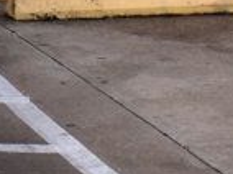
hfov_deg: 6.7
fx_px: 1891
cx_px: -295
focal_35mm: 281
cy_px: -205
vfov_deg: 5.1
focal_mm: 27
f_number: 10
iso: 400
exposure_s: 1/200
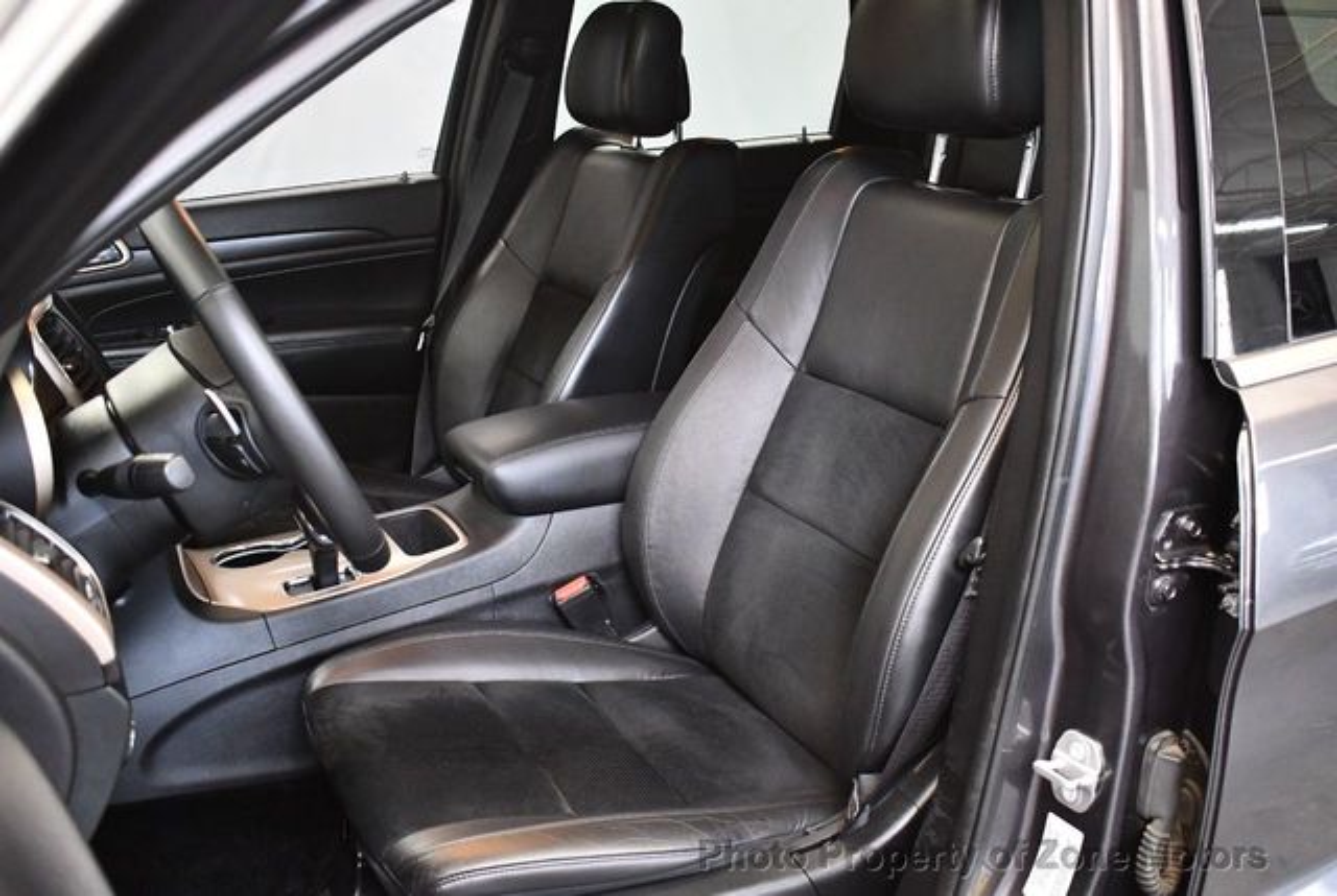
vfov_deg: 37.0
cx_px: 668
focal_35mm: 36
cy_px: 448
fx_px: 1339
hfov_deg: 53.1
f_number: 3.5
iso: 3200
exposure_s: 1/80
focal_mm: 18
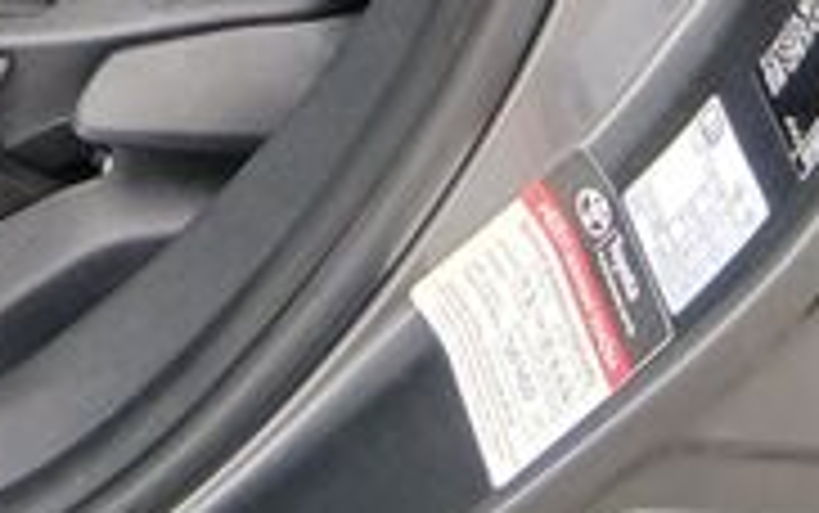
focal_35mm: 155
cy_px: -1188
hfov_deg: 12.6
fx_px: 3462
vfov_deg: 7.2
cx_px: -500
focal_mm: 3.98
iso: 32
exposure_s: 1/50
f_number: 1.8
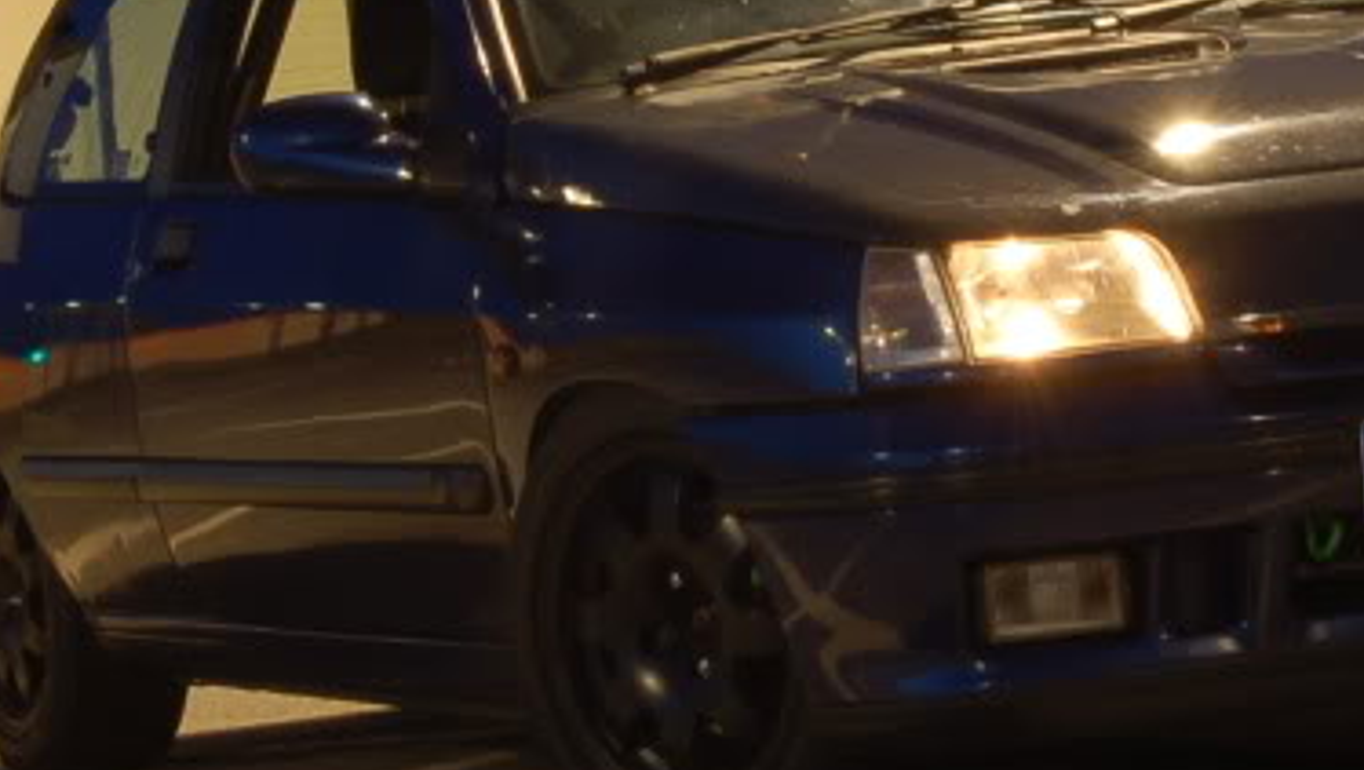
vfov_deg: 7.4
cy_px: 78
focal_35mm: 163
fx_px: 5900
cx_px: 985
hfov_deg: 13.2
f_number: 22
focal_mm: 38
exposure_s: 20
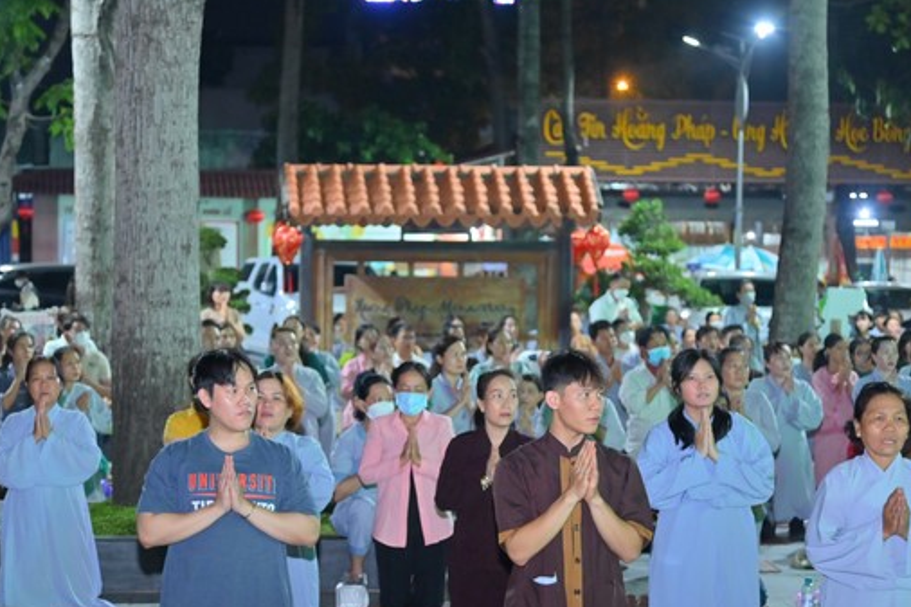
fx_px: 2277
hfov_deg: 22.6
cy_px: 374
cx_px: 403
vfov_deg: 15.2
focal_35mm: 90
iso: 4000
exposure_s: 1/100
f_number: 4
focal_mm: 70
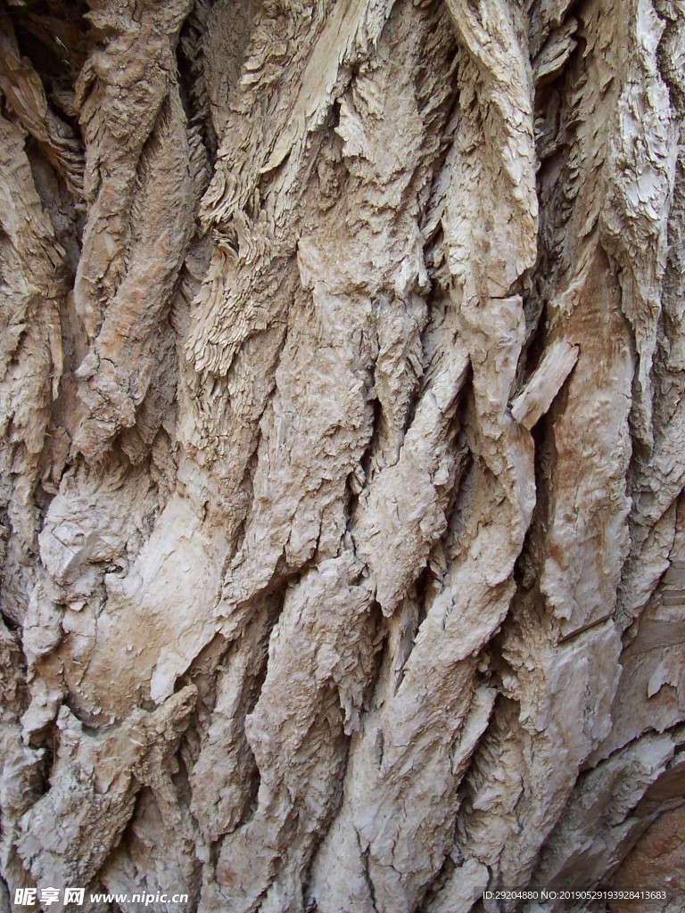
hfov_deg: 38.7
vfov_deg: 50.1
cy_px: 456
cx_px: 342
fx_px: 976
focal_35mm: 37
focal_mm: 5.6
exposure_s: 1/180
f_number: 2.8
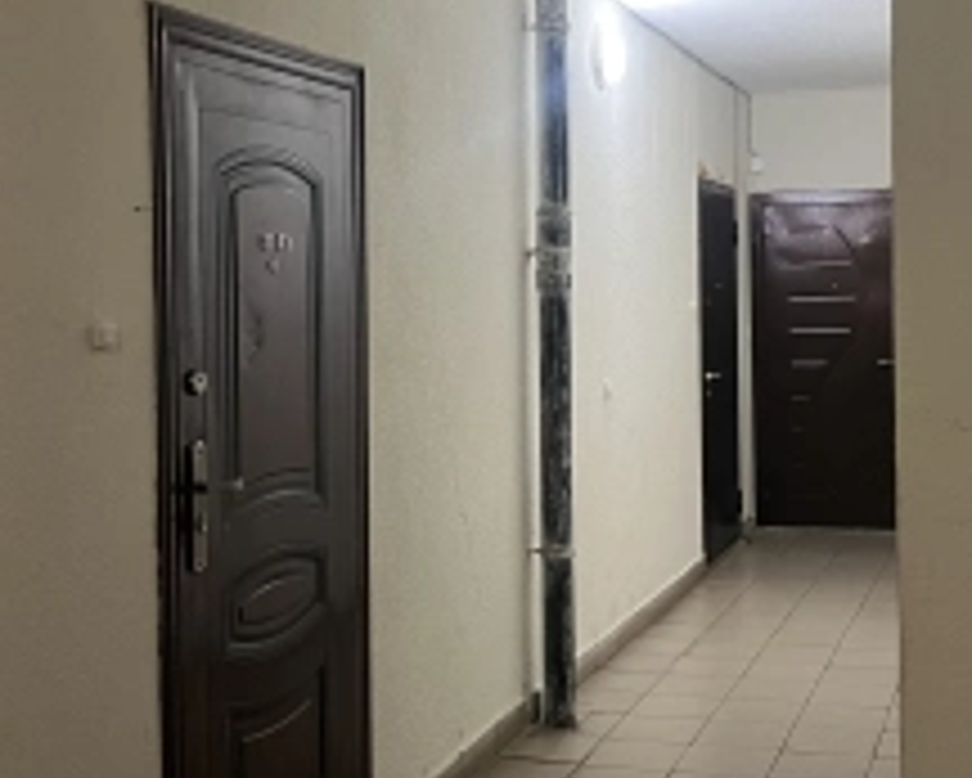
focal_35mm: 55
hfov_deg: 34.0
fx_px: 1583
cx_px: 605
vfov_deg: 27.5
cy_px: 297
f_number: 1.5
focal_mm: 5.7
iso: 500
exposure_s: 1/33
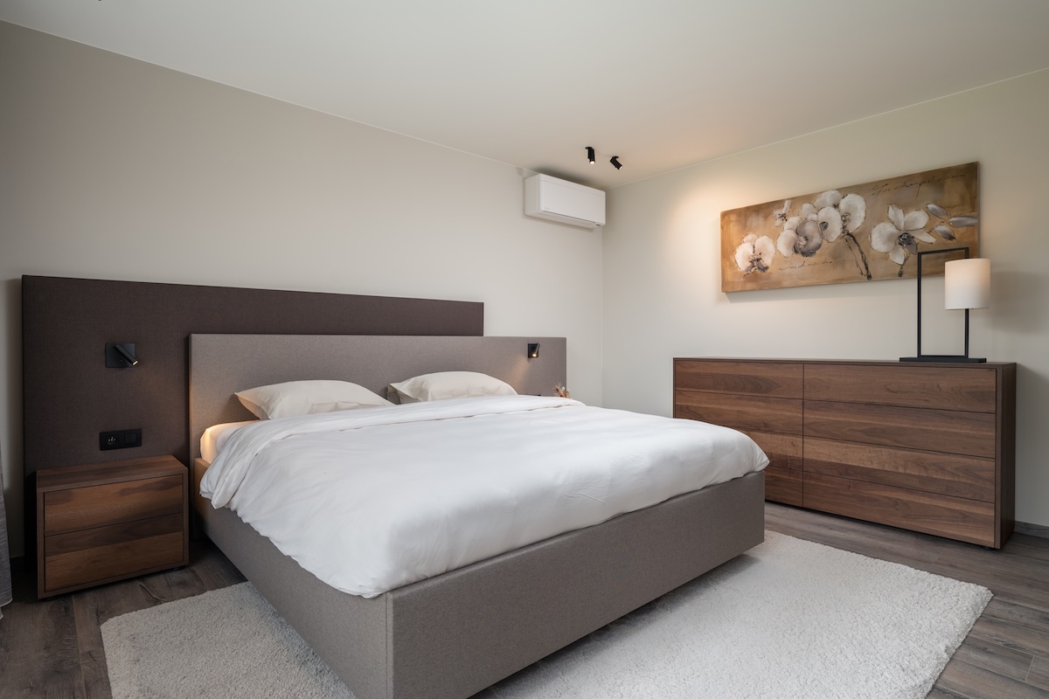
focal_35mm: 18
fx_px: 539
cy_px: 350
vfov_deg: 65.9
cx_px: 524
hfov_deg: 88.4
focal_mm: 18.5
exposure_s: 1/50
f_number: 6.3
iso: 400
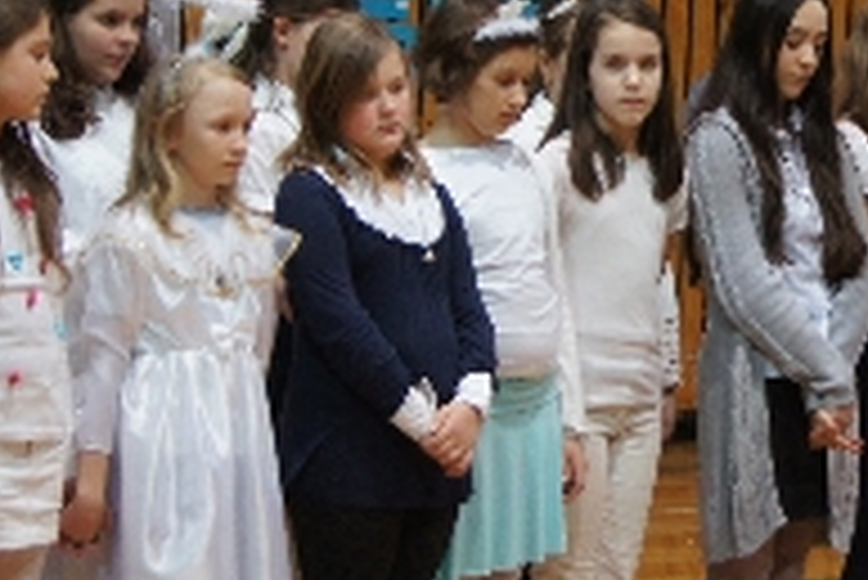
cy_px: 187
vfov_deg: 7.4
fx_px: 4488
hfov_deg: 10.9
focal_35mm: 186
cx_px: 904
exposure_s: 1/80
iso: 1600
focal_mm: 40
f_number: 5
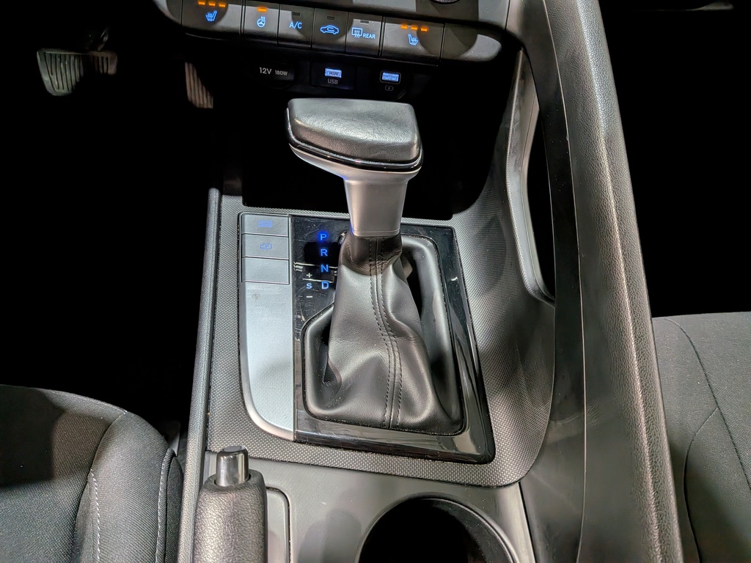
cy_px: 282
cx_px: 376
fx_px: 521
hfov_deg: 71.6
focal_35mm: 24
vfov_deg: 56.8
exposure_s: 1/80
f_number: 1.7
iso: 27
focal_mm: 4.53
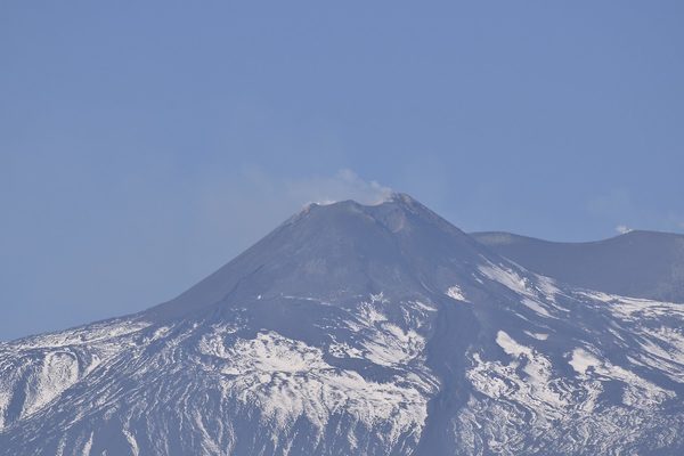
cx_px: 342
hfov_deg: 4.6
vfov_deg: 3.1
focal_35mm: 450
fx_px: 8549
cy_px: 228
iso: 100
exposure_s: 1/500
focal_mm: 300
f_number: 8
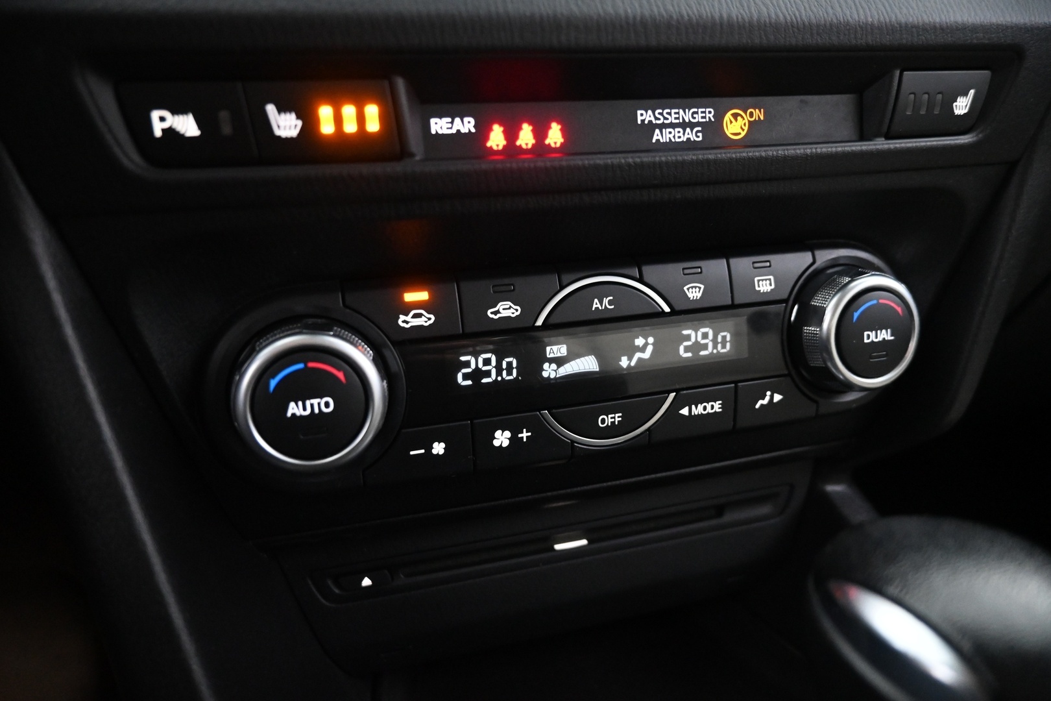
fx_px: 701
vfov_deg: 53.1
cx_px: 526
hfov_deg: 73.7
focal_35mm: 24
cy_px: 350
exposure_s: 1/25
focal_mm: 16
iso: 4500
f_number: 3.5
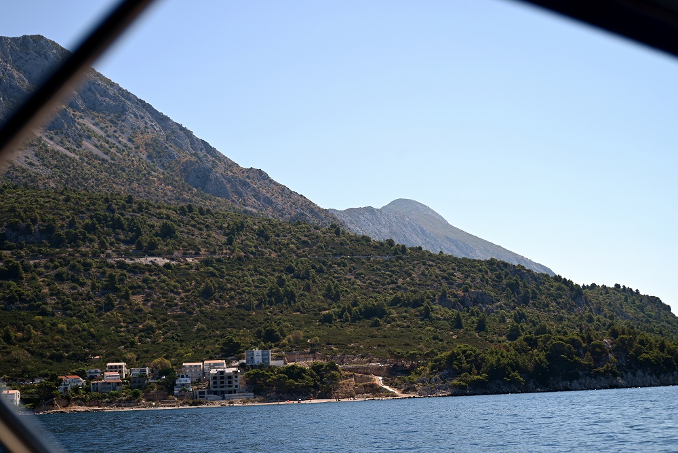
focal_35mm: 70
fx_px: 1318
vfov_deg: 19.5
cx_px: 339
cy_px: 226
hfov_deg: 28.8
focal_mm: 70
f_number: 4.5
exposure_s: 1/1000
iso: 100
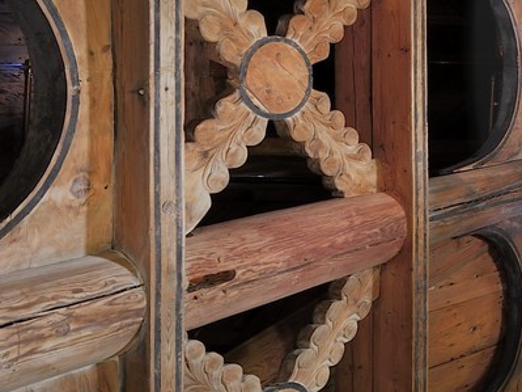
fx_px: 814
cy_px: 52
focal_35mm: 54
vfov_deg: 26.3
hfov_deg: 20.3
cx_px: 1006
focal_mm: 14
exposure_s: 10
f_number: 14
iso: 200
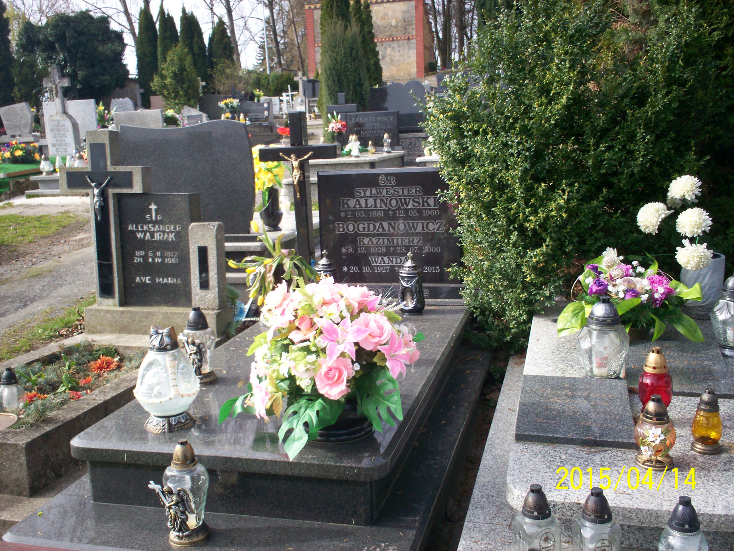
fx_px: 763
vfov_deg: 39.7
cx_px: 367
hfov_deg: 51.4
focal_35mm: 36
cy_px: 276
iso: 100
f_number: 4.5
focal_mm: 6
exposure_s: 1/192
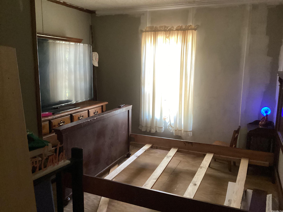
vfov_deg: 45.4
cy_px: 106
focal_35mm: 31
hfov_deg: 58.4
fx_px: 253
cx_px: 142
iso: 500
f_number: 2.4
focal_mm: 3.3
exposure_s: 1/30
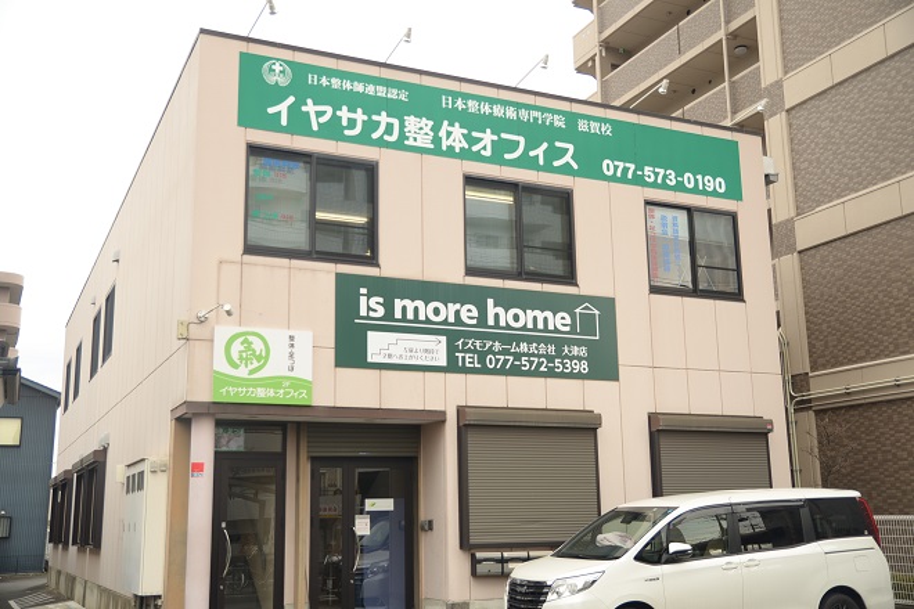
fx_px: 990
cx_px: 457
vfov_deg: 34.2
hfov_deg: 49.6
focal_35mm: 39
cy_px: 304
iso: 100
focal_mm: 26
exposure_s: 1/160
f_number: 4
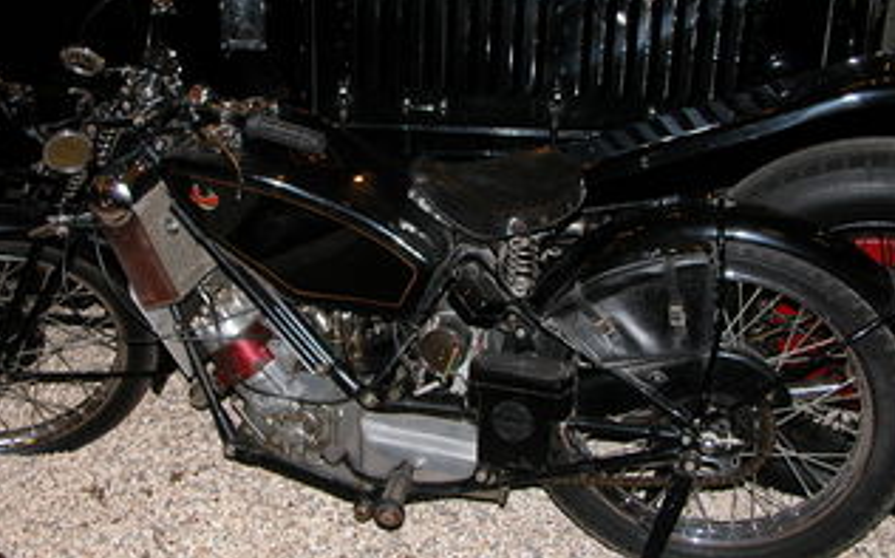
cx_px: 377
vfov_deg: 27.3
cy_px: 238
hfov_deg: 42.5
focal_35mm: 47
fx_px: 1146
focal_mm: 8.9
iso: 100
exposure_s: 1/60
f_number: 2.8
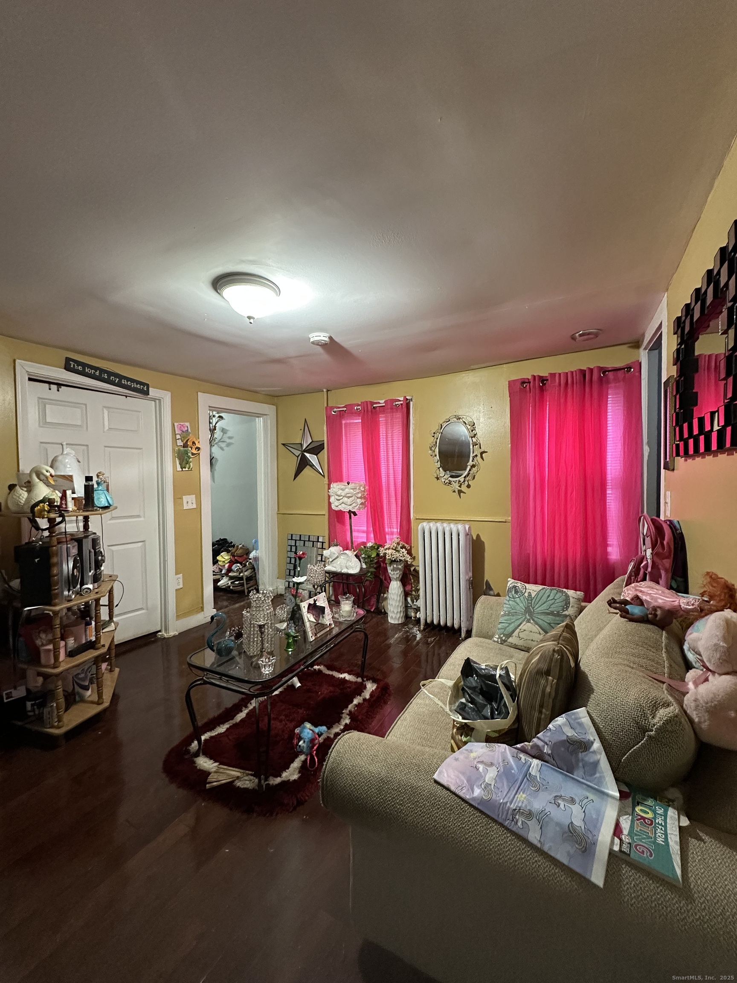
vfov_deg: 102.1
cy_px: 492
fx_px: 397
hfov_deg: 85.7
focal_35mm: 14
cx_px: 368
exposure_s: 1/60
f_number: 2.2
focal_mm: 2.22
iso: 640
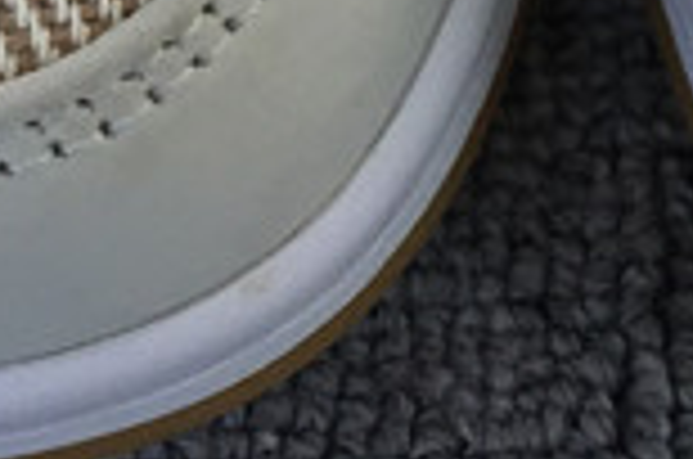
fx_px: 3631
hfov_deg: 10.8
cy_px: -821
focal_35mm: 189
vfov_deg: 6.7
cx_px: 630
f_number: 2.4
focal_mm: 3.3
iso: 25
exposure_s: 1/631
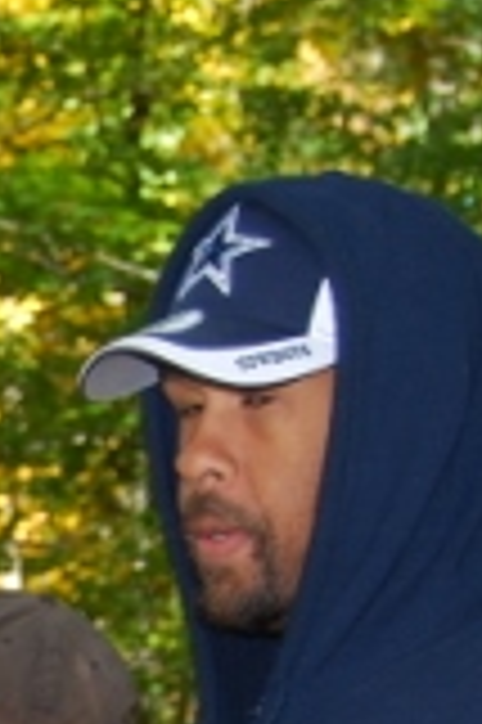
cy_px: 1178
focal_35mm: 209
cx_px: -941
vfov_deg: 9.5
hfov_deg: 6.1
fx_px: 4206
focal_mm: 28
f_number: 4.2
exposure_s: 1/125
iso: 200
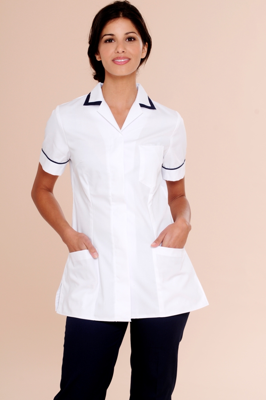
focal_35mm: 129
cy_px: 200
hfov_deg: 10.6
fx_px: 1434
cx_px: 133
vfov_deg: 15.9
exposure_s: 1/160
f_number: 7.1
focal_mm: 86
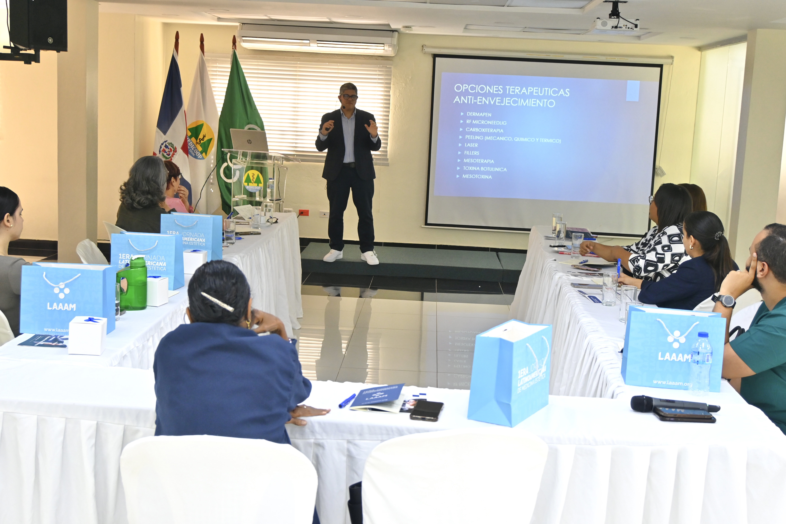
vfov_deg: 29.4
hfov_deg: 43.0
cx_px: 393
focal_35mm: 46
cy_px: 262
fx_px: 999
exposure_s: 1/125
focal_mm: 30.5
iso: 1250
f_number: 4.8
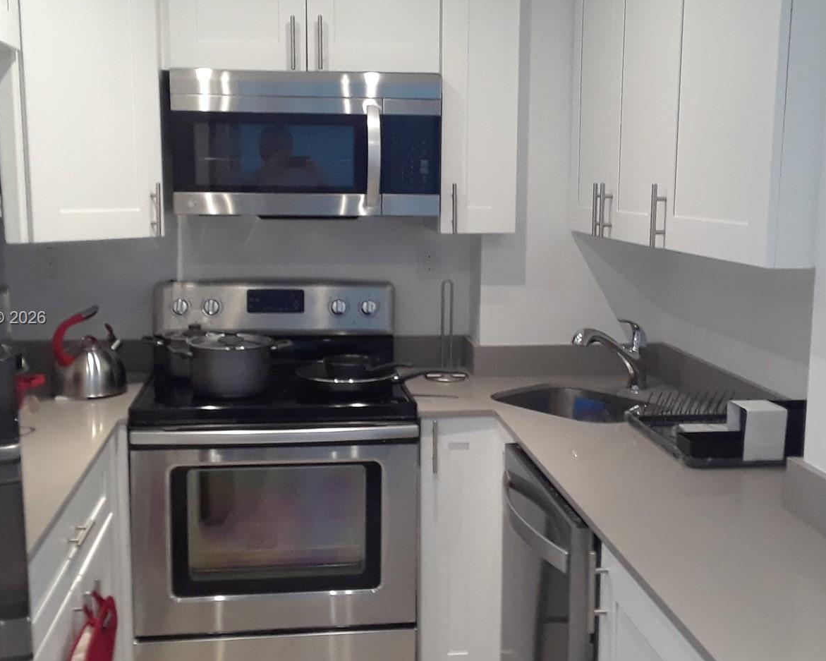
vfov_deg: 37.3
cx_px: 391
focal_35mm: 40
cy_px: 319
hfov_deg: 45.8
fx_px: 978
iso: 200
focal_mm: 2.47
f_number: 1.9
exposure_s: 1/30
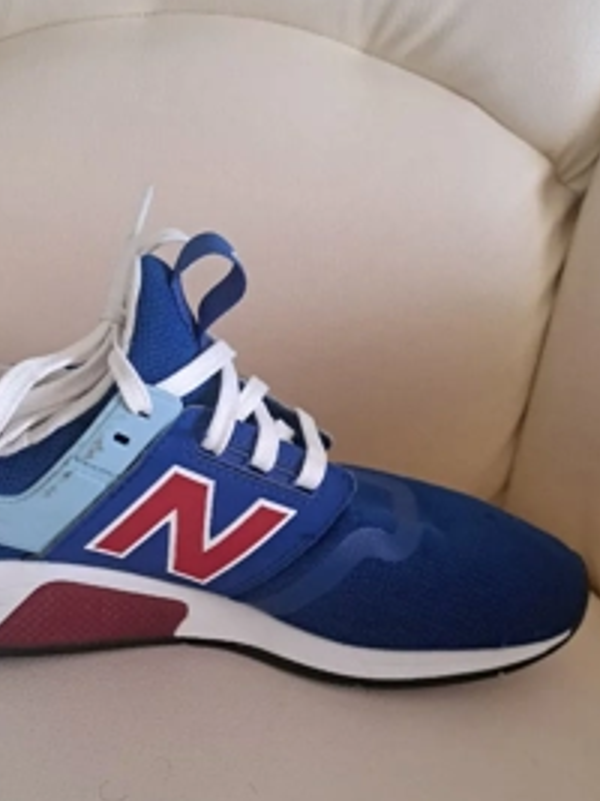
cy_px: 522
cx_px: 234
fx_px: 833
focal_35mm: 36
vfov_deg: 50.6
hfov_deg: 39.4
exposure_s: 1/60.2
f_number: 1.8
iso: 500
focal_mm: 5.23
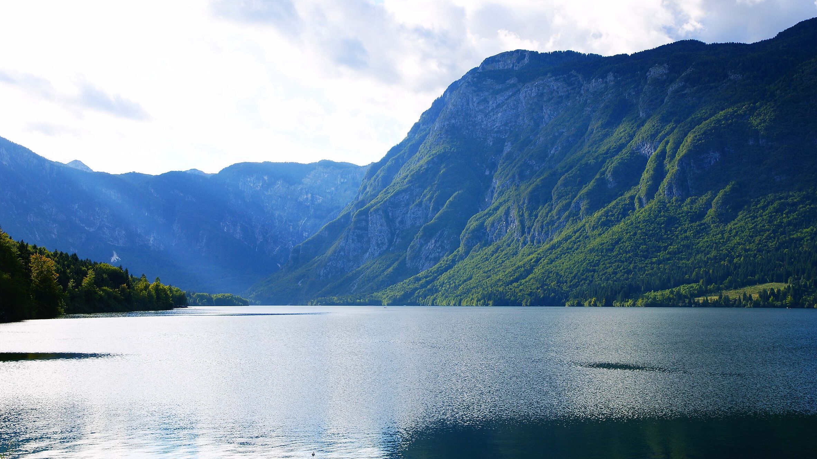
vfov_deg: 24.9
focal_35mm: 48
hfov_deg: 42.9
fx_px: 1040
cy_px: 204
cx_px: 410
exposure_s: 1/100
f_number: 9
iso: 100
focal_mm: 30
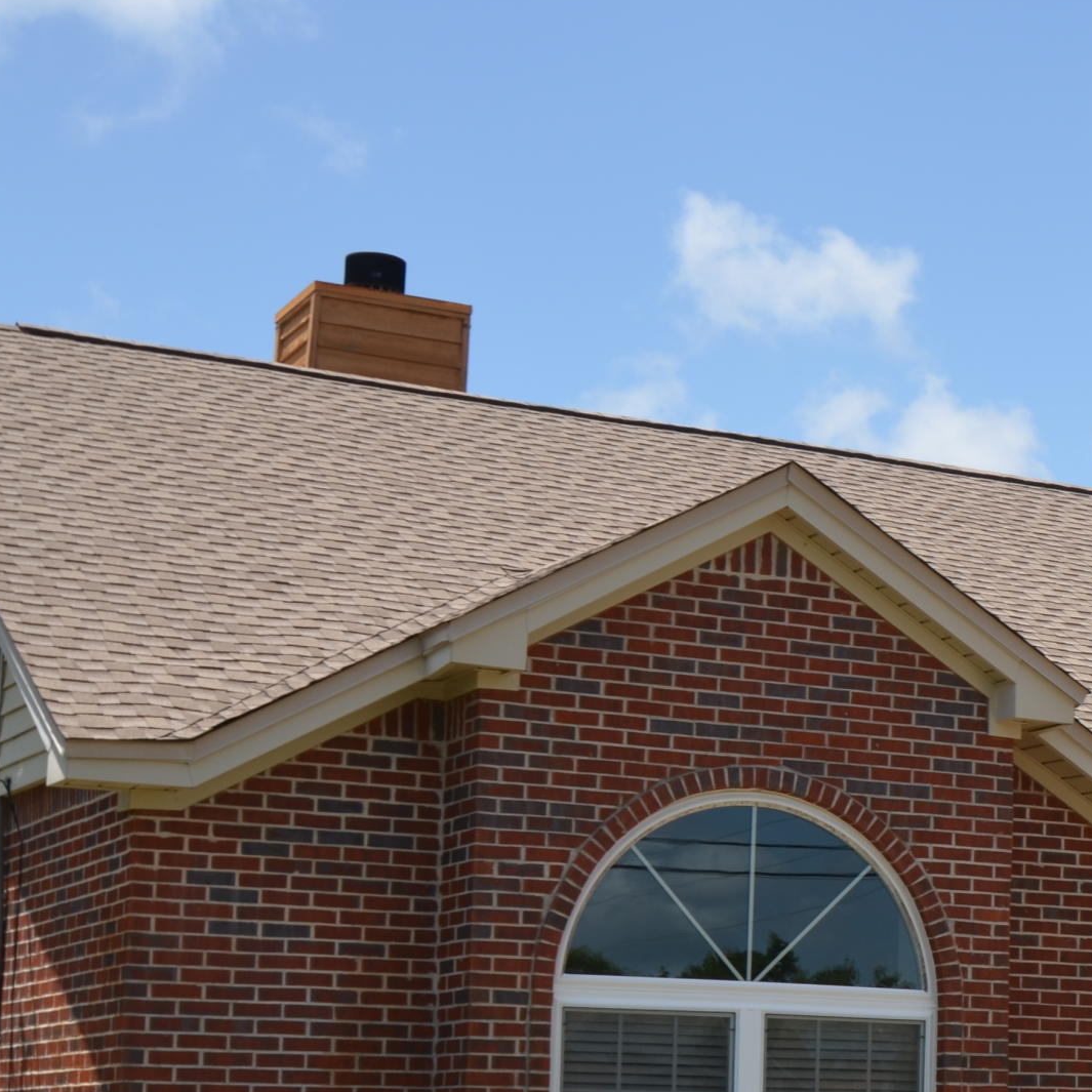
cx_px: 1511
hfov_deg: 18.4
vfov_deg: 20.0
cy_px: 824
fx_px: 3069
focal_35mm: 86
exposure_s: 1/200
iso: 100
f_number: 8
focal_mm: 24
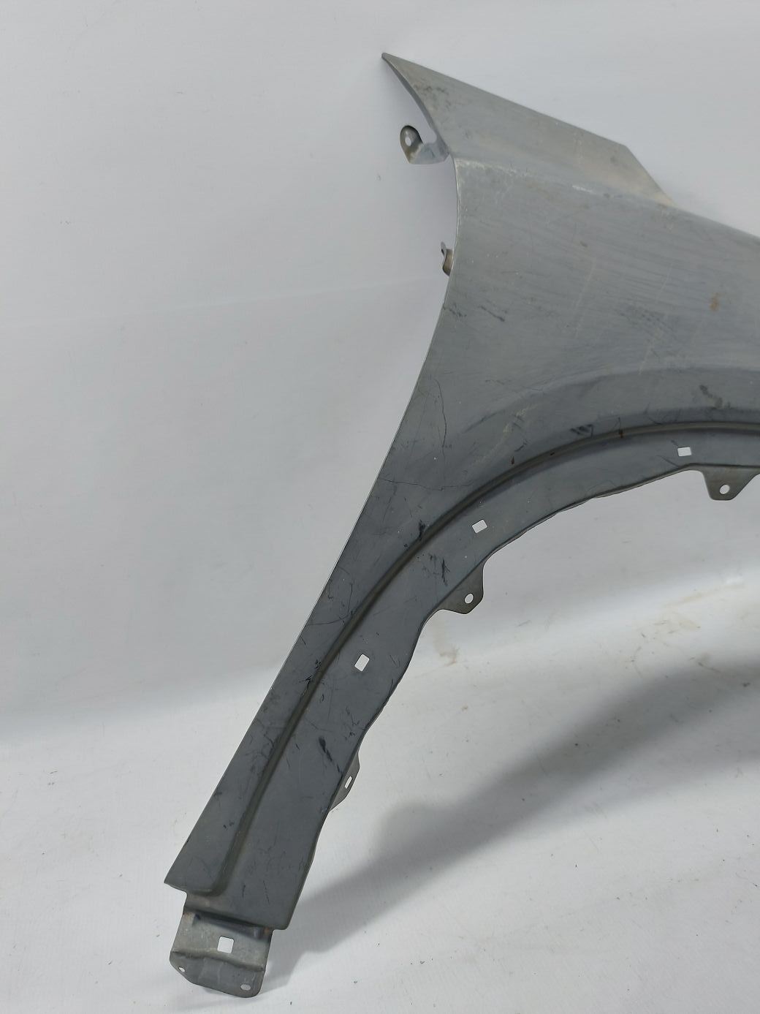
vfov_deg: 71.6
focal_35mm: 24
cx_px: 380
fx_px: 703
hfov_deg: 56.8
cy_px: 507
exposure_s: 1/50
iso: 80
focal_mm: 5.23
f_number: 1.8
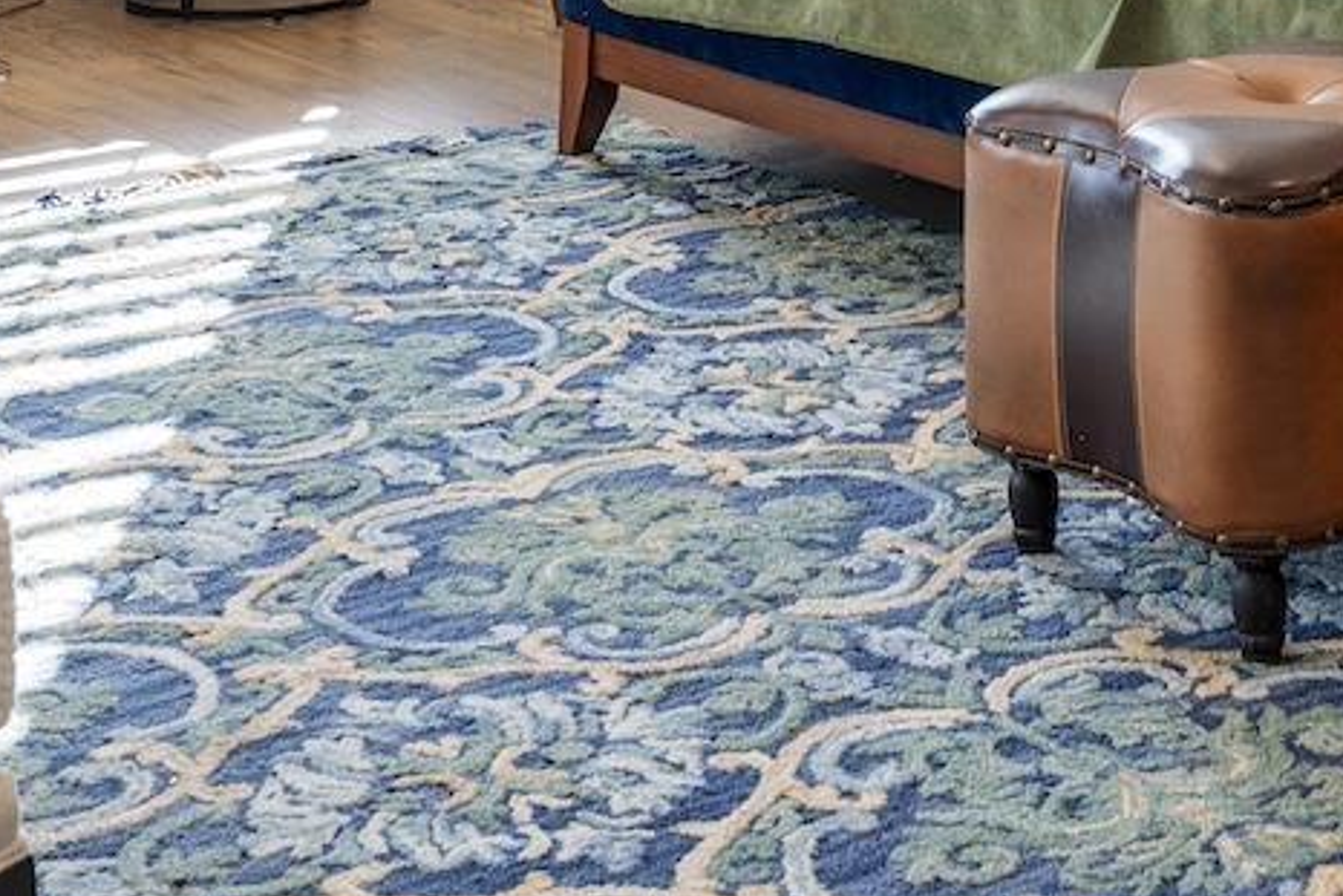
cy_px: -788
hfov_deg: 19.7
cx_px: 1003
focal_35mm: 103
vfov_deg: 12.1
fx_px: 3843
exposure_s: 1/10
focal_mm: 24
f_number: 6.3
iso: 400
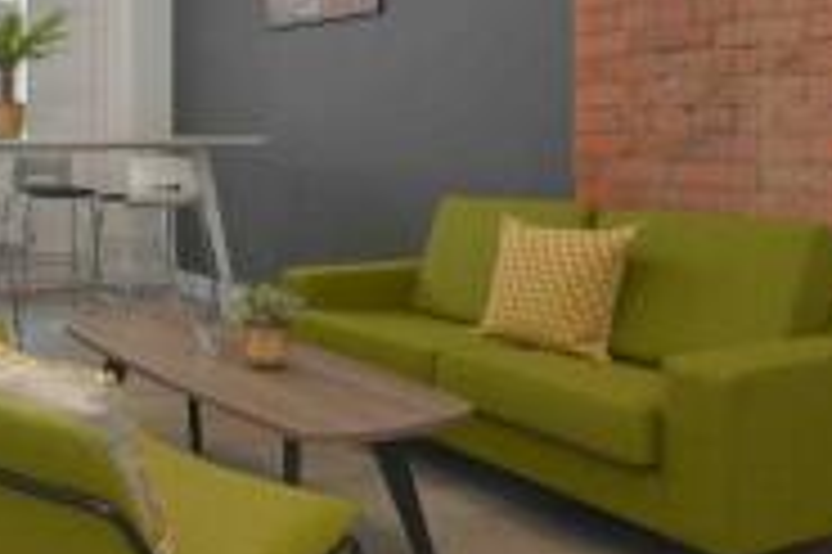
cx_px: -45
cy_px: 133
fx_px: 831
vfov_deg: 35.9
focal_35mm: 36
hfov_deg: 43.4
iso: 200
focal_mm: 14
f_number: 8
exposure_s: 1/20
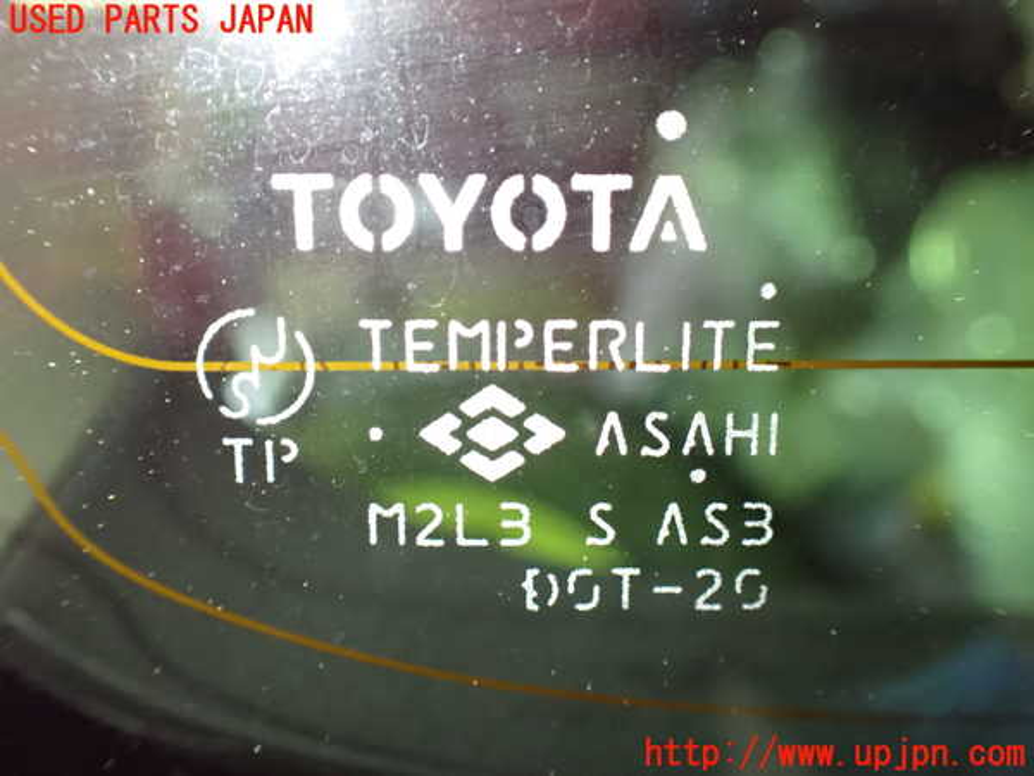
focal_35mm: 30
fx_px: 896
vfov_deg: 46.8
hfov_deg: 60.0
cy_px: 388
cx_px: 517
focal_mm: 5.4
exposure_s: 1/30
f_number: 2.3
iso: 1250
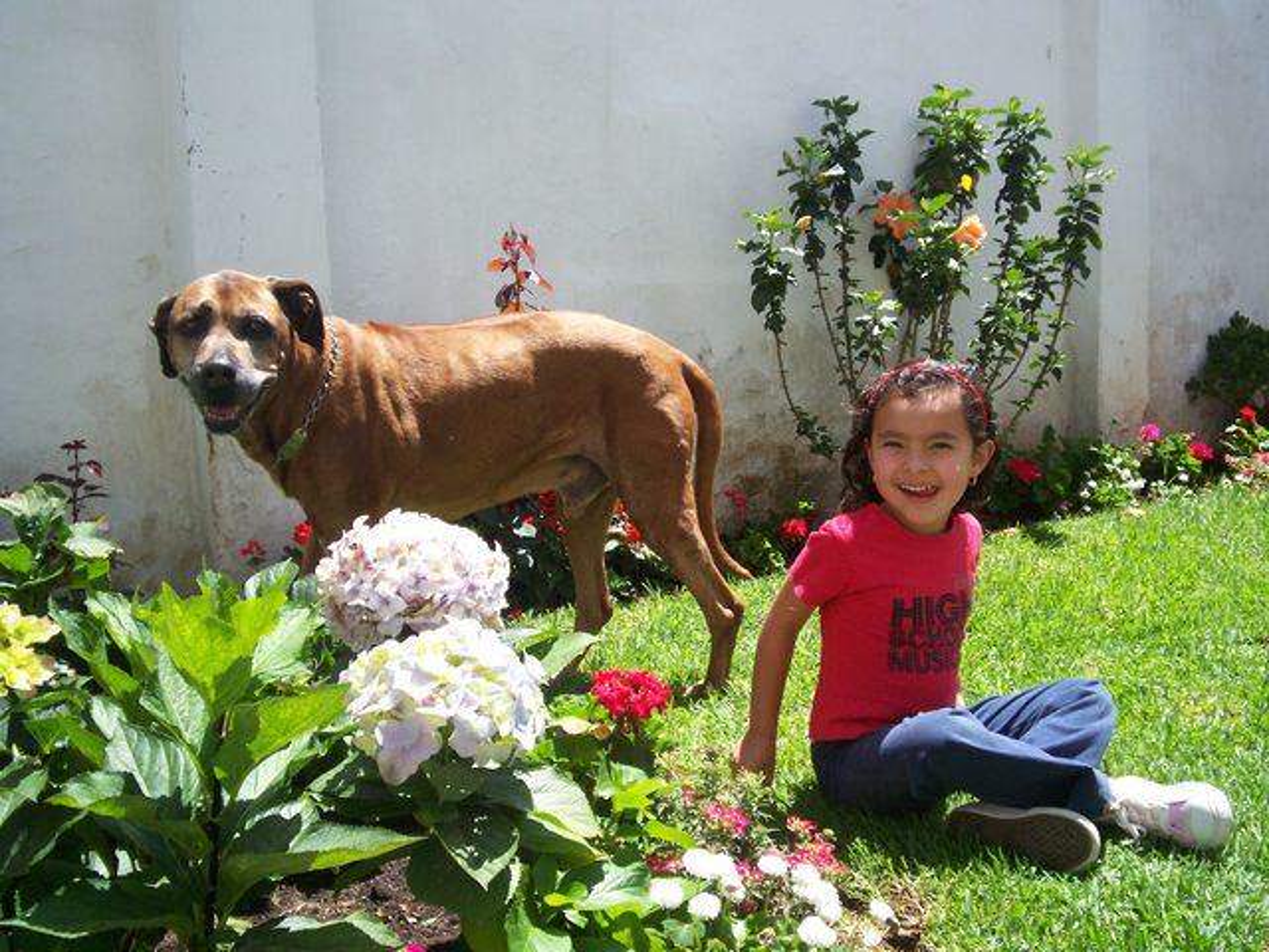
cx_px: 634
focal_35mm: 36
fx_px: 1320
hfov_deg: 51.4
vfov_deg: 39.7
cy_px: 476
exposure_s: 1/283
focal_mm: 5.9
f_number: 4.5
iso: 100
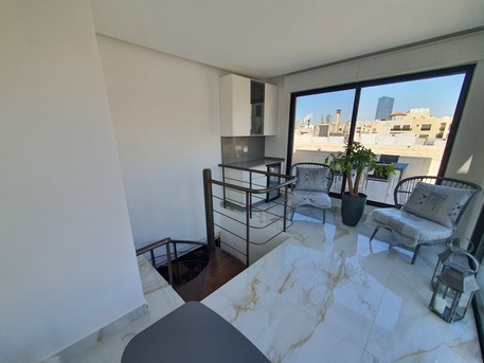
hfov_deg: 106.2
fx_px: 182
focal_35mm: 13
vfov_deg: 89.9
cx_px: 242
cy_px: 182
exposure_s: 1/318
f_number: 2.2
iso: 50
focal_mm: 1.8
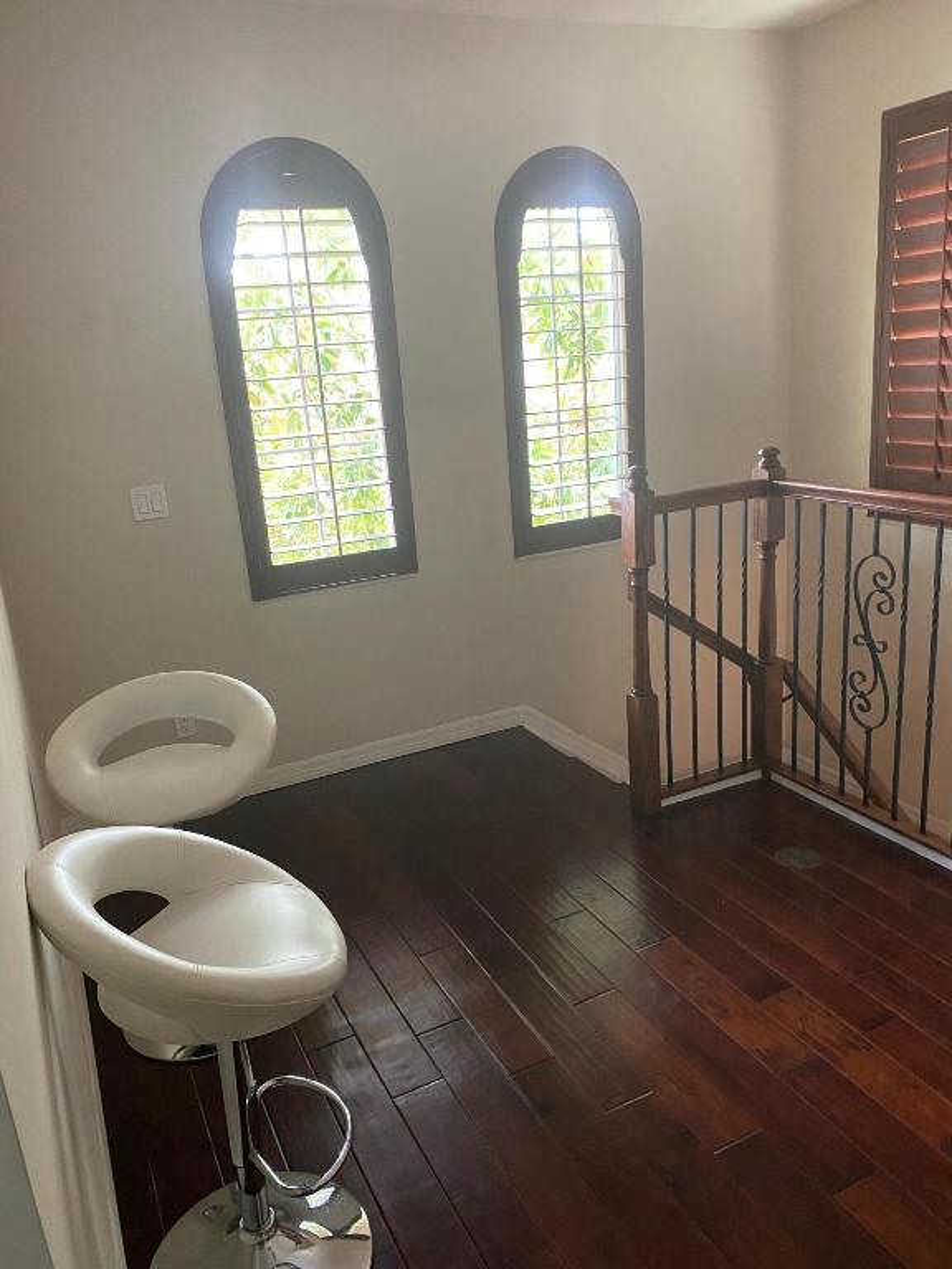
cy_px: 634
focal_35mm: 26
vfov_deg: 67.3
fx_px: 953
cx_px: 476
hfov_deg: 53.1
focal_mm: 4.25
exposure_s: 1/40
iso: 400
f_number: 1.8
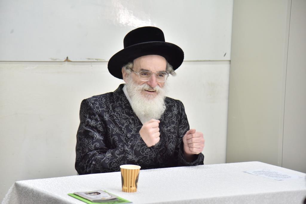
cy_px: 102
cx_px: 153
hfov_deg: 17.1
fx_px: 1020
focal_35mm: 120
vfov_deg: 11.4
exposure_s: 1/200
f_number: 4
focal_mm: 120
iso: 2000
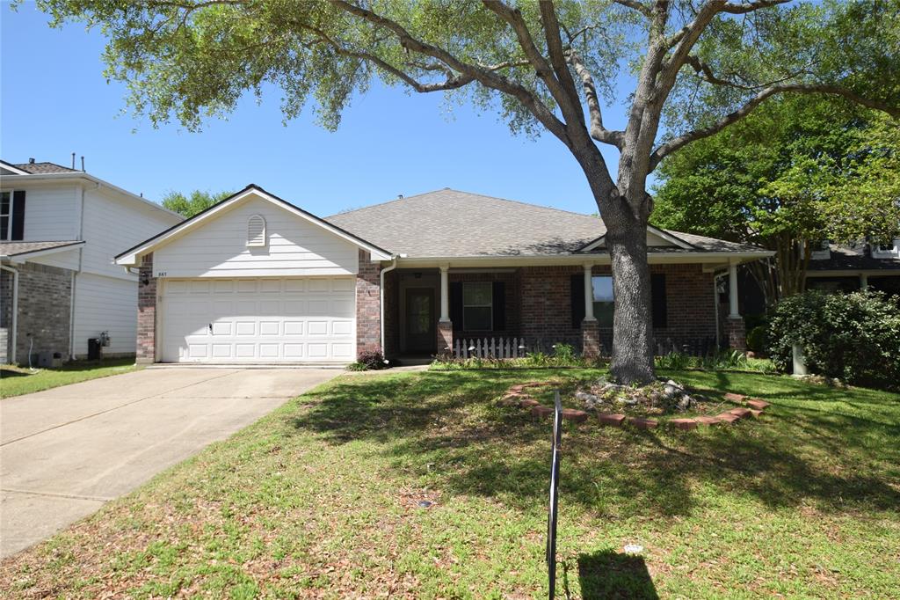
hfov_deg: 81.2
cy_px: 300
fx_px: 525
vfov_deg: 59.5
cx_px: 450
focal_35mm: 21
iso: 100
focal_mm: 14
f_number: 8
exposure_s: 1/200
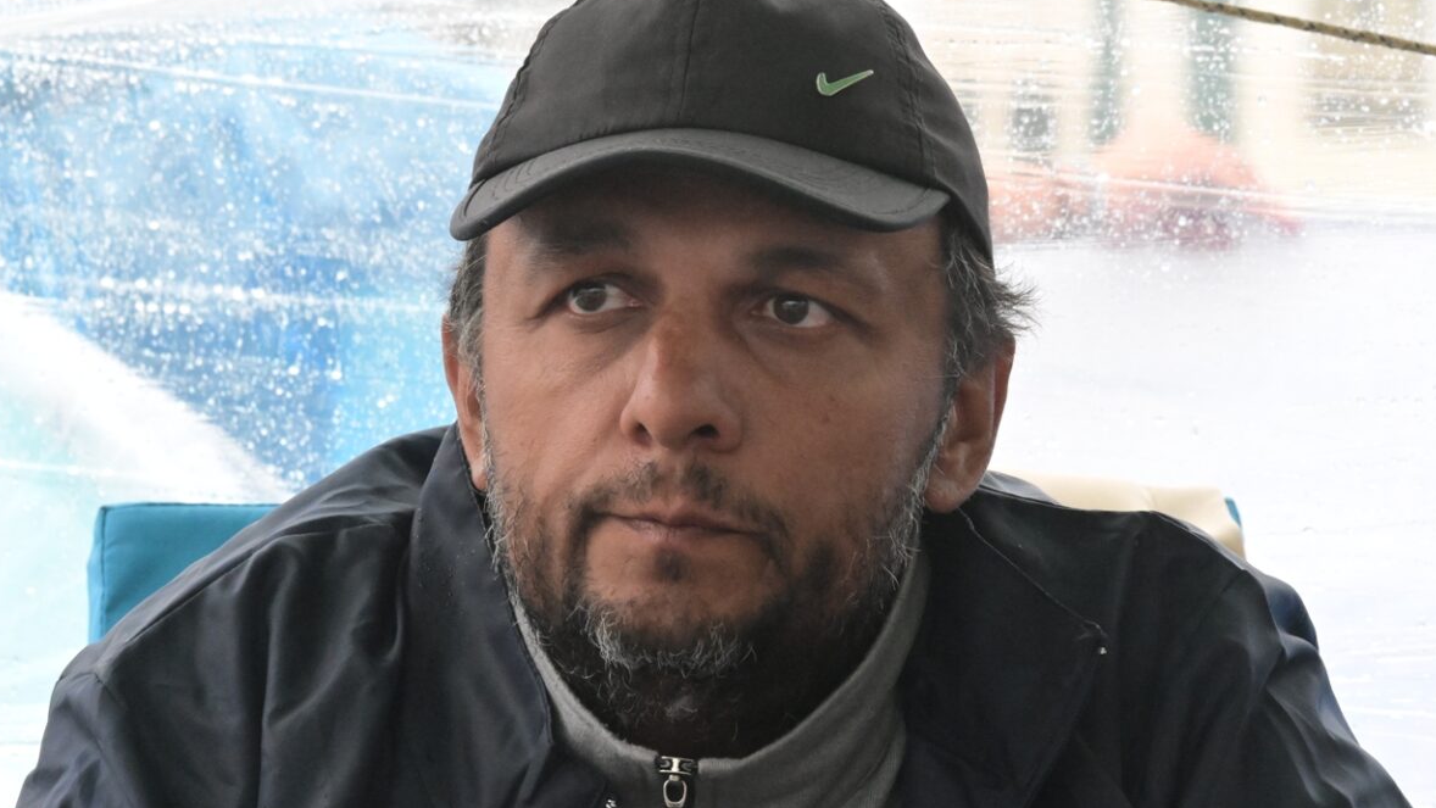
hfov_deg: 6.7
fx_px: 12186
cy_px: 430
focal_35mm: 320
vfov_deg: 3.8
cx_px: 720
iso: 6400
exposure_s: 1/800
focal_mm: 200
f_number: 14
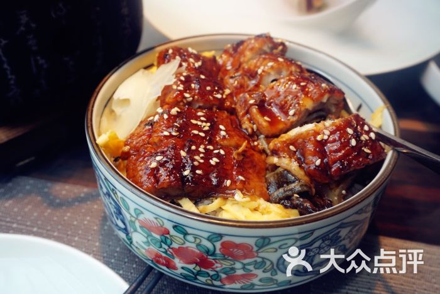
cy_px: 147
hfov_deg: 55.1
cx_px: 220
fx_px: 422
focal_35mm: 34
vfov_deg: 38.4
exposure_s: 1/60
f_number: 6.3
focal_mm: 23
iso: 250
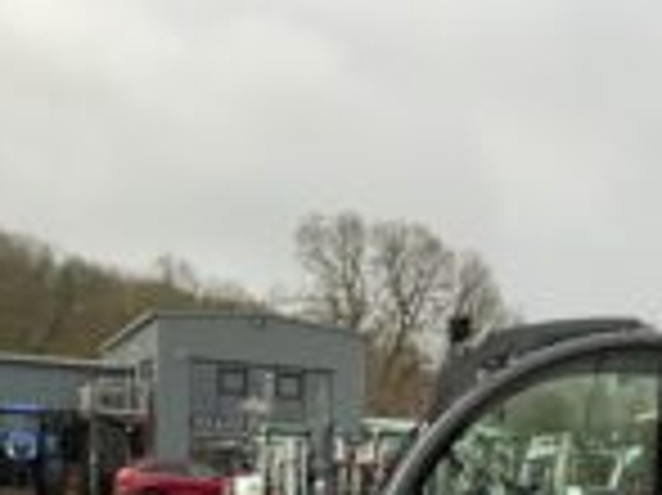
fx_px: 1357
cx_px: 572
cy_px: 572
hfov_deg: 26.7
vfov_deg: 19.6
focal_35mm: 71
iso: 16
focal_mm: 3
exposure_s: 1/144
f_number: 1.8
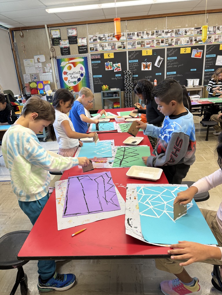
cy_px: 148
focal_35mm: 24
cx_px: 111
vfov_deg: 71.6
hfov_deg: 56.8
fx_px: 205
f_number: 1.78
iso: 100
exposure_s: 1/60
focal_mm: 6.76
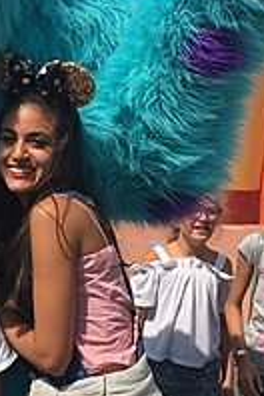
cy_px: 204
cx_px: -4
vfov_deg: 27.7
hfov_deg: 18.2
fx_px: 803
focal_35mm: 73
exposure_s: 1/2137
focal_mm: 4.15
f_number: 2.2
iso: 25
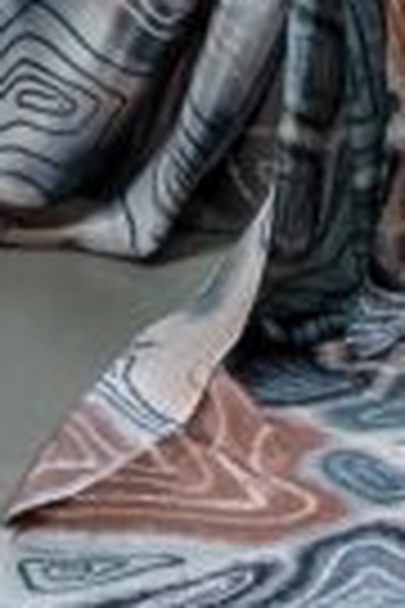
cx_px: 495
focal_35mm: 170
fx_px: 2869
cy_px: -673
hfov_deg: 8.0
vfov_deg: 10.9
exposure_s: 1/160
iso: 640
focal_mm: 34
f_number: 5
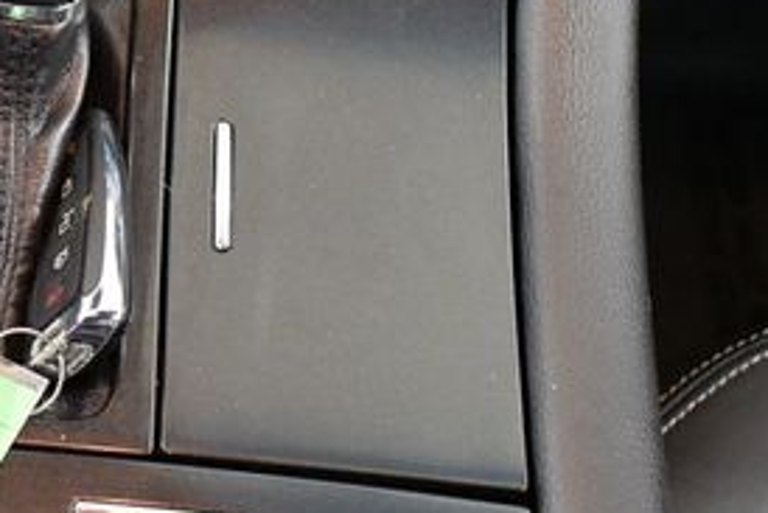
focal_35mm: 84
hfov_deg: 23.4
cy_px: 115
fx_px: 1793
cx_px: 36
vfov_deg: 16.2
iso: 3600
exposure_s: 1/60
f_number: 3.5
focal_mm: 18
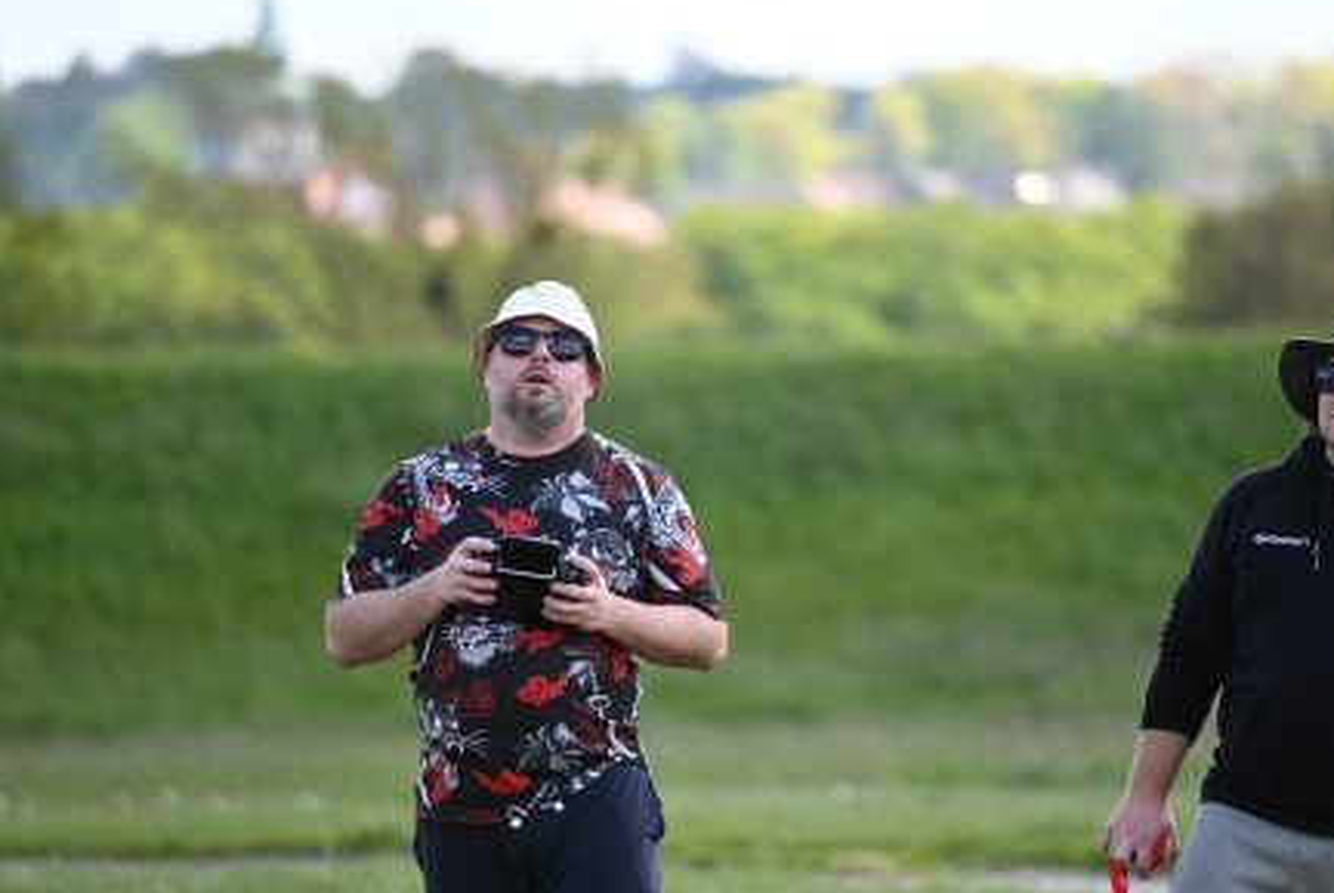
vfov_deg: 3.0
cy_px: 494
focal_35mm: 460
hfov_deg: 4.5
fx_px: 17062
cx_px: 764
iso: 320
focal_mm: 400
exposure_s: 1/320
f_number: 6.3
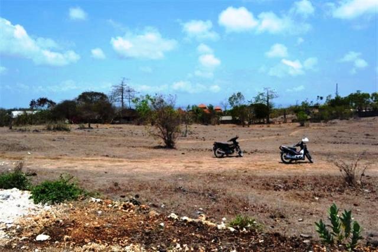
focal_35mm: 30
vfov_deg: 43.6
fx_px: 315
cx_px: 189
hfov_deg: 61.9
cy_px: 126
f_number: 8
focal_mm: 20
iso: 100
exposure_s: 1/250
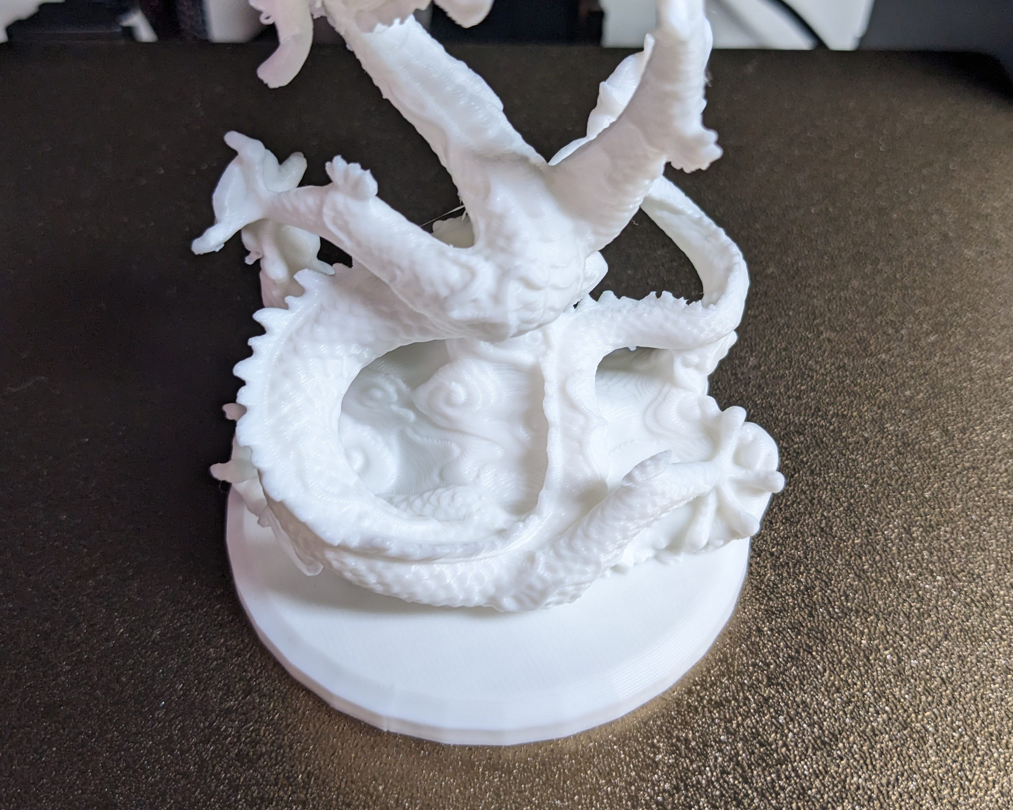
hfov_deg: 50.3
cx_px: 514
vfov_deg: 41.0
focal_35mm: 36
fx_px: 1079
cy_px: 325
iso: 122
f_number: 1.73
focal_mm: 4.38
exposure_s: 1/60
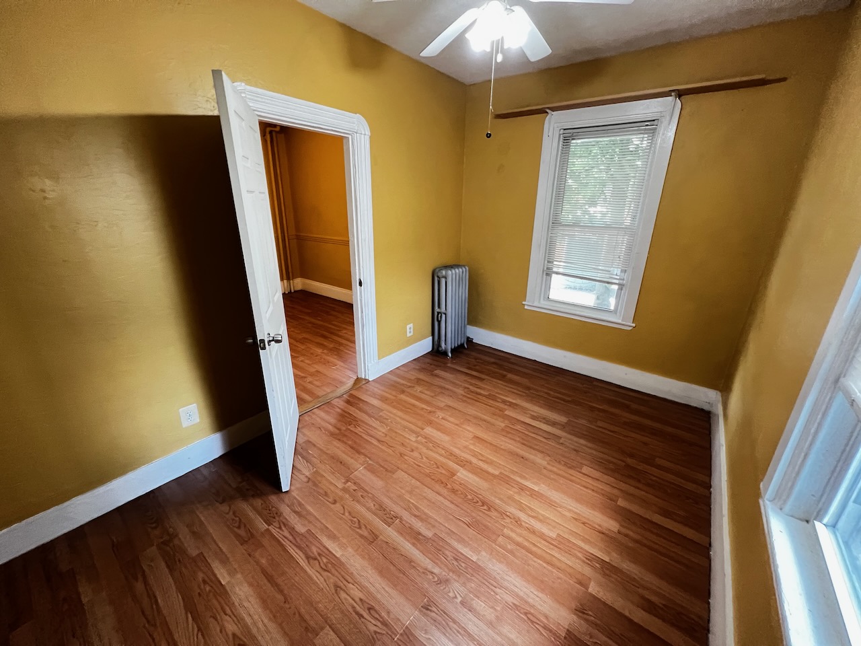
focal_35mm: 13
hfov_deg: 106.2
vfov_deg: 89.9
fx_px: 323
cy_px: 323
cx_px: 430
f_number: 1.8
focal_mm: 1.57
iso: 640
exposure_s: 1/60
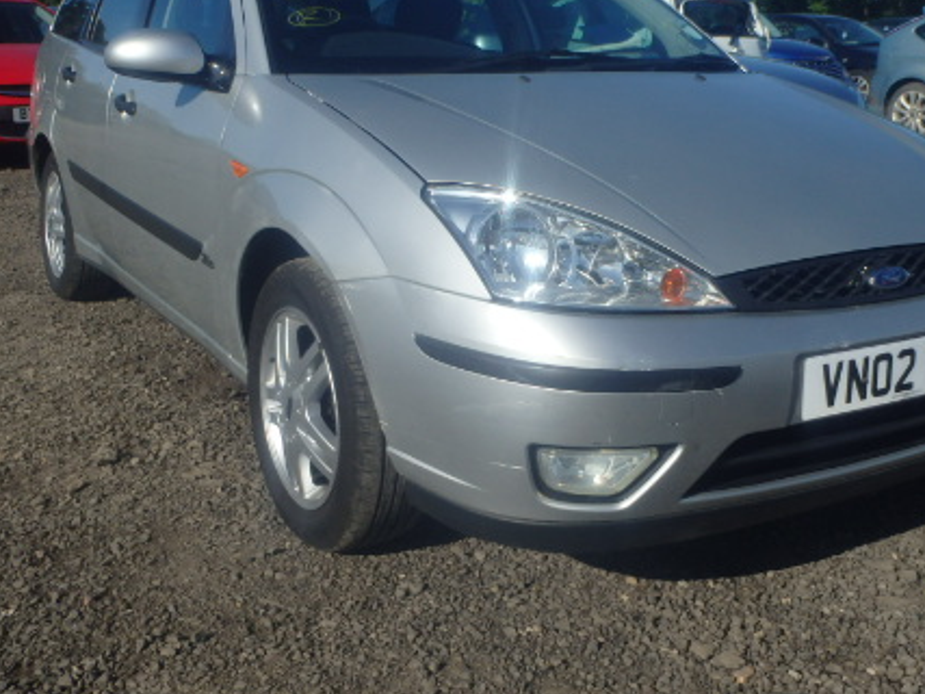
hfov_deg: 44.7
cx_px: 533
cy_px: 232
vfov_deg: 34.0
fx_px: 1122
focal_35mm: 42
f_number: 11
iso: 125
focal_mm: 5
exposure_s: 1/200
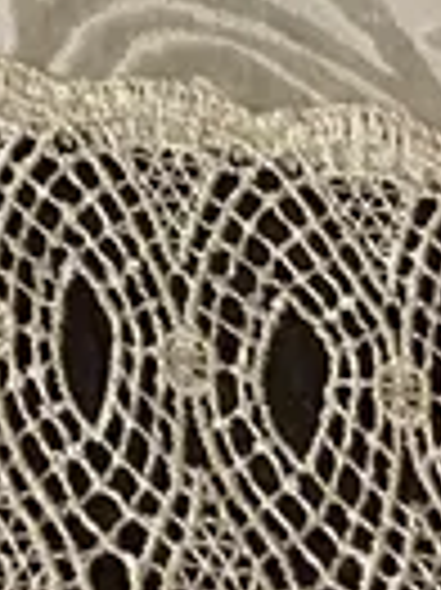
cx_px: -747
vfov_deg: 11.5
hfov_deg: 9.0
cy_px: -802
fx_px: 2433
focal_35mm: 143
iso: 320
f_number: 1.8
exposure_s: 1/60
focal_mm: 4.25
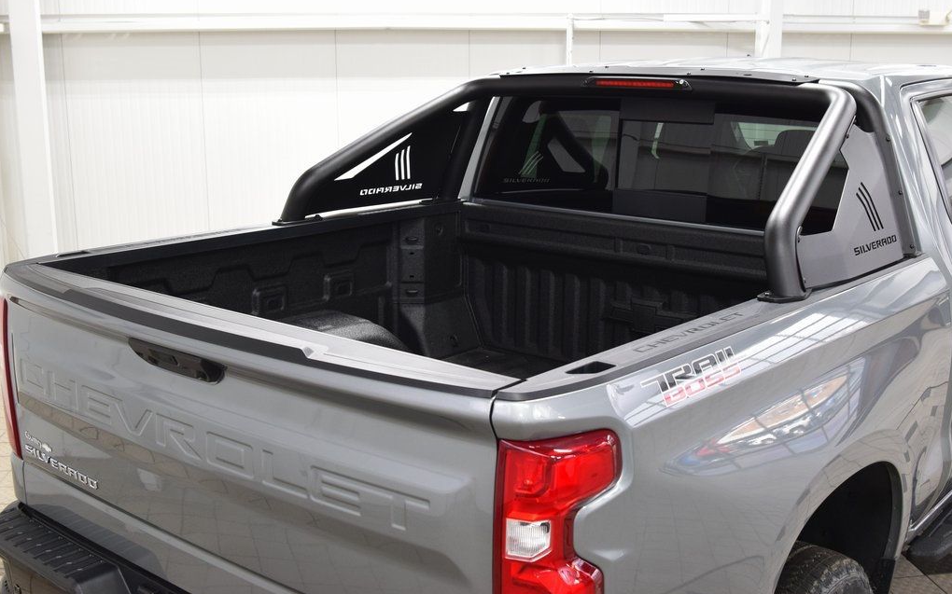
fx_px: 1115
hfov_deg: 46.2
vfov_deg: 29.8
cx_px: 476
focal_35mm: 43
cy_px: 278
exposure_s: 1/15
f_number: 6.3
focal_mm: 28
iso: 900
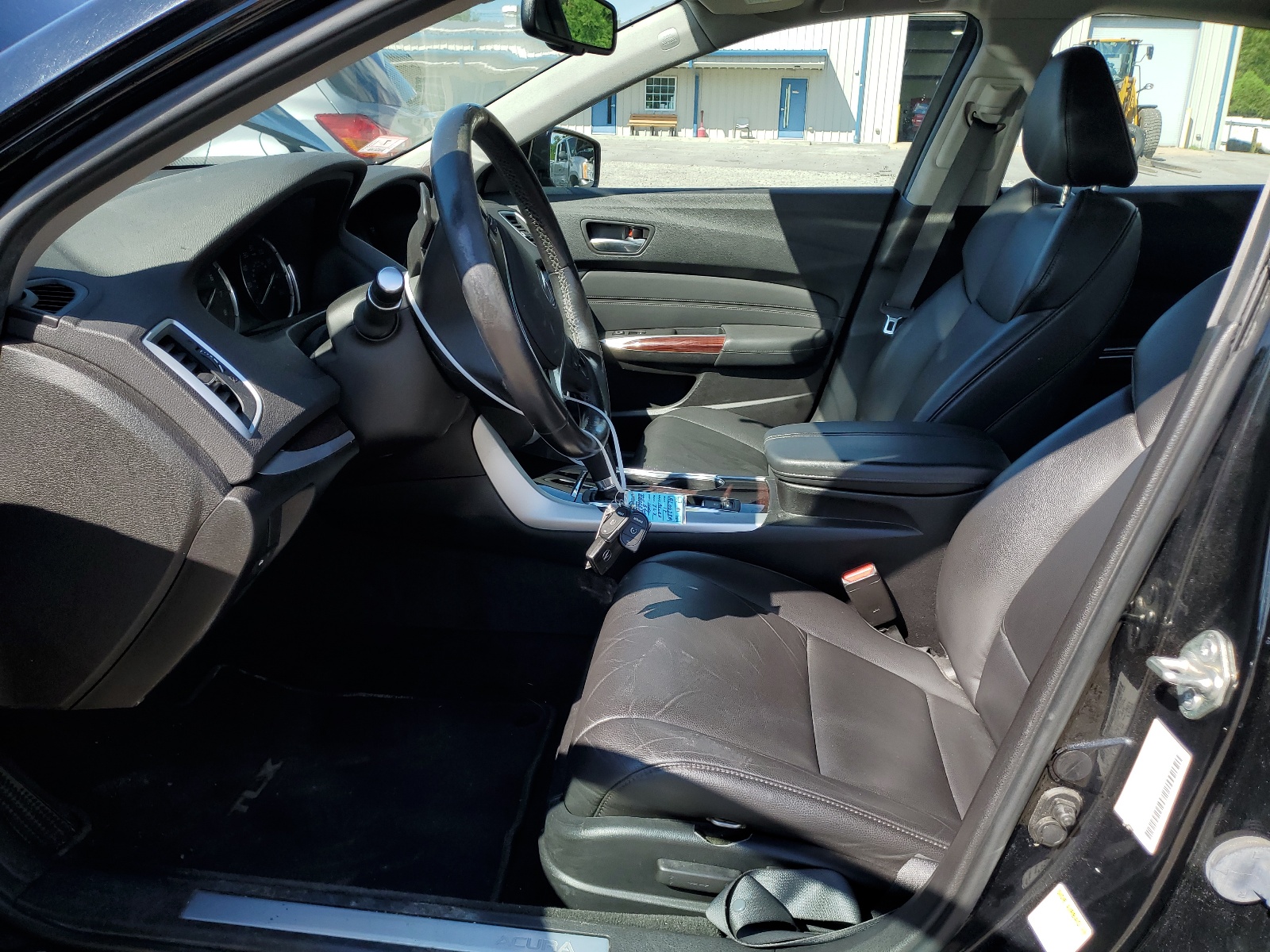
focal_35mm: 26
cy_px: 476
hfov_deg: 67.3
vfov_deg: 53.1
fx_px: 954
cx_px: 635
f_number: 1.5
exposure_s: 1/1111
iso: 50
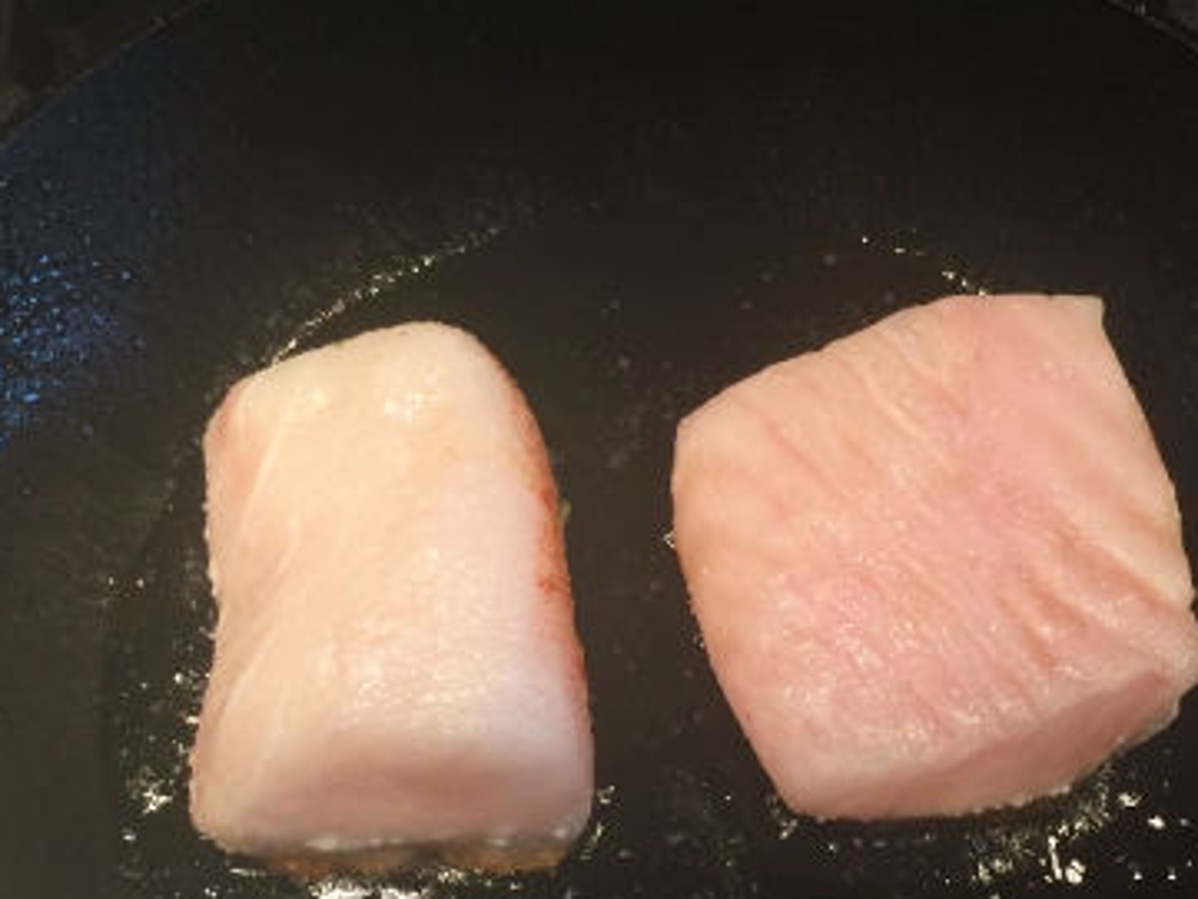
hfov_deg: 42.0
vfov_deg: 31.7
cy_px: 660
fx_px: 1558
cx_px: 677
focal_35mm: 45
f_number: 2.2
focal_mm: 4.15
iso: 50
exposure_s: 1/15
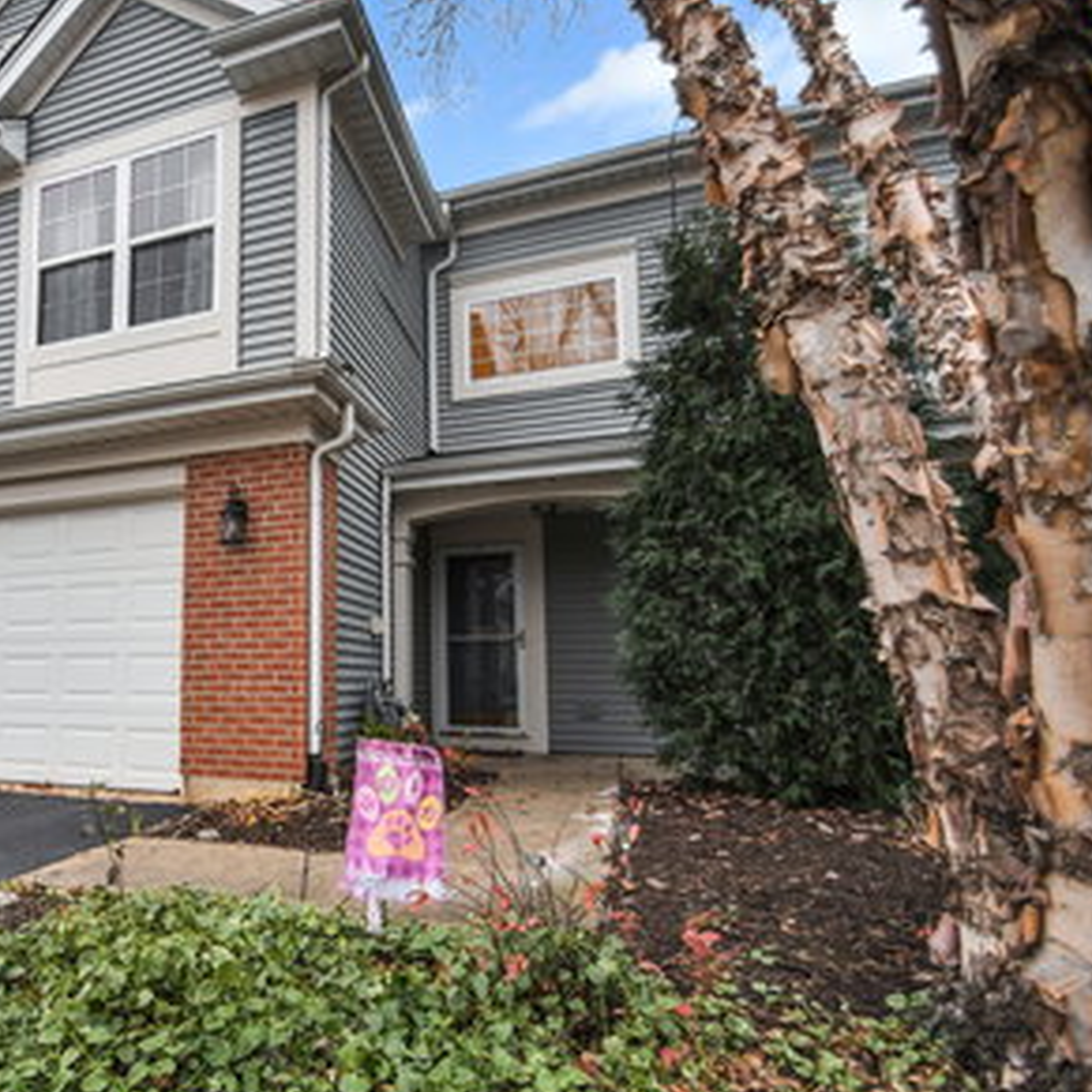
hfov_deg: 67.9
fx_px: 749
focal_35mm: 21
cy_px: 574
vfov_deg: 72.1
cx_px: 285
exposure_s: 1/125
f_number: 8
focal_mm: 10
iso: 400
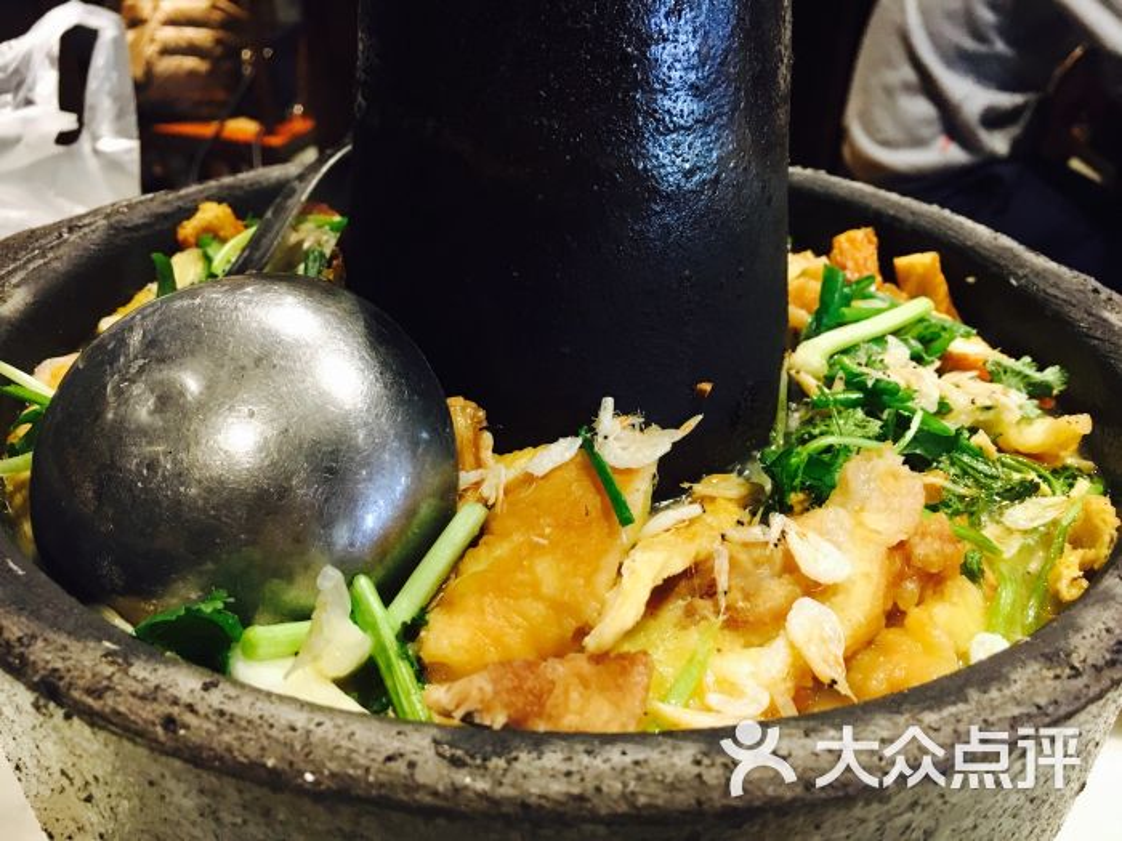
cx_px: 561
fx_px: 940
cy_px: 420
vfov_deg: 48.2
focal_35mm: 29
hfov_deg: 61.7
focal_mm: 4.15
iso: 200
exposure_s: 1/25
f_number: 2.2
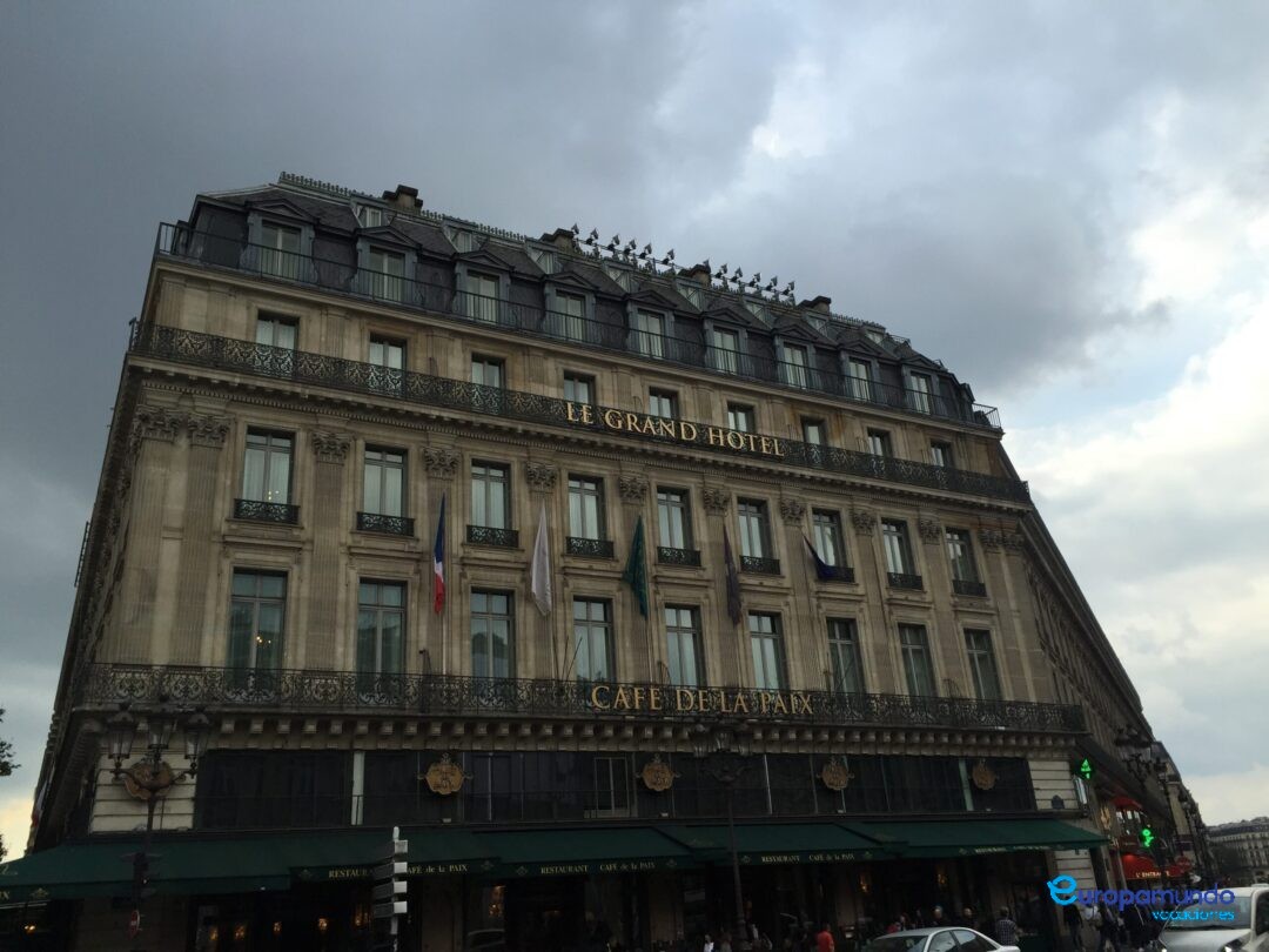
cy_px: 476
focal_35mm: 29
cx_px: 634
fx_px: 1063
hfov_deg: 61.7
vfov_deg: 48.2
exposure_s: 1/719
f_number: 2.2
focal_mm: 4.15
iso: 32
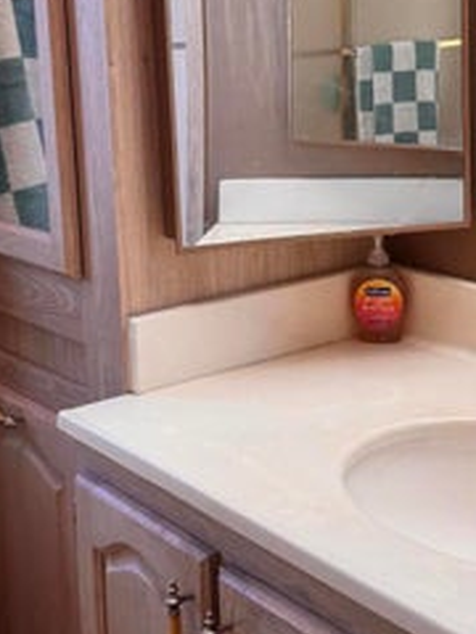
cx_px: 267
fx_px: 1173
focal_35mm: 64
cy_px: 151
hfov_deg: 22.9
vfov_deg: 29.7
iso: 100
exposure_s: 1/120
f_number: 1.78
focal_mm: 6.76
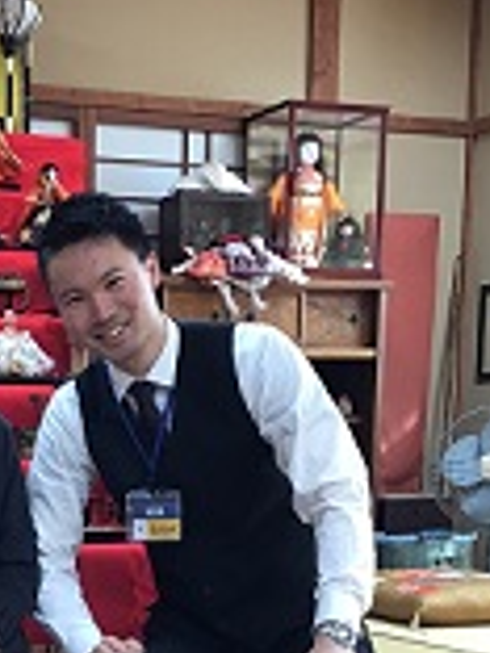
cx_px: 25
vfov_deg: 24.1
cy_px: 628
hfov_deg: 18.5
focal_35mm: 78
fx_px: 1472
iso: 50
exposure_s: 1/30
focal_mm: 3.3
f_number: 2.4
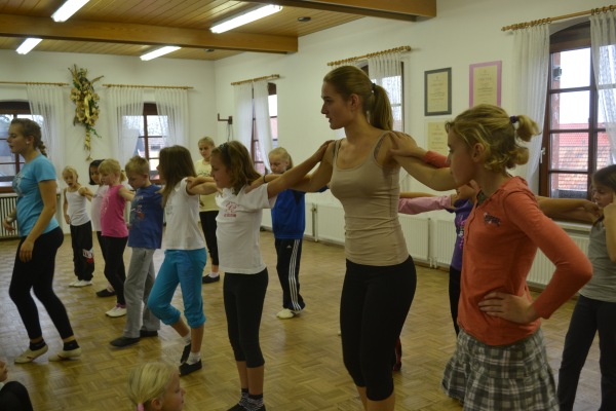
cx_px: 308
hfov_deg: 57.2
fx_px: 565
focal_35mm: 33
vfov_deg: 40.0
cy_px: 206
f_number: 4
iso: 500
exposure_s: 1/60
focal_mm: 22
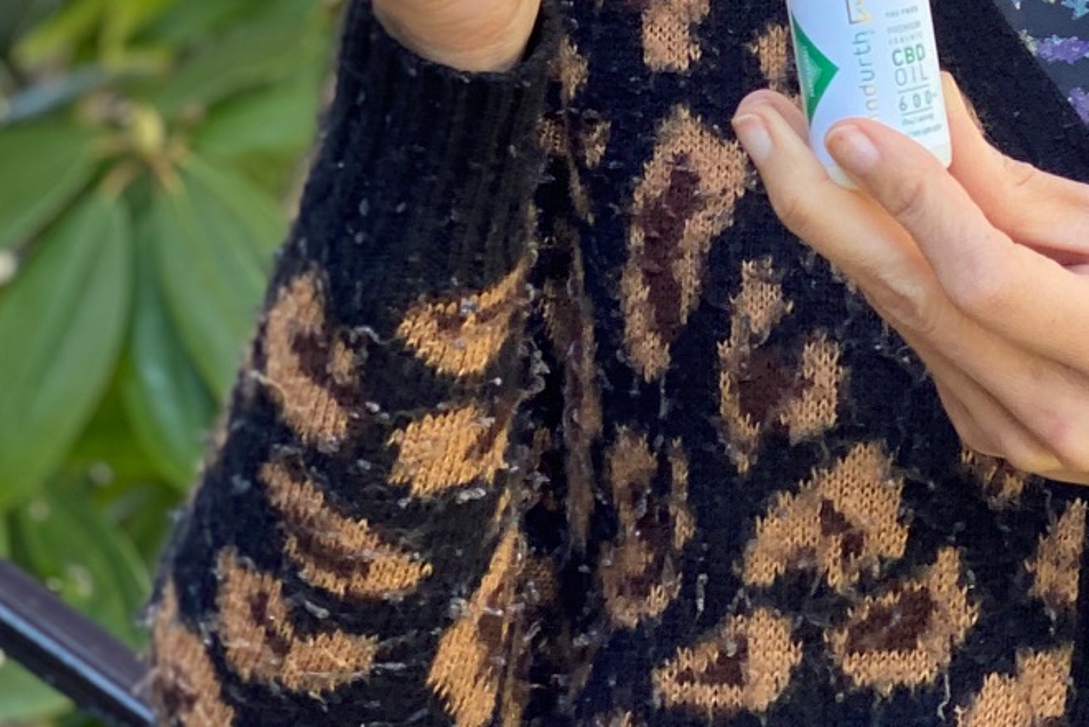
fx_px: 4992
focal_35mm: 165
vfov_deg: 8.1
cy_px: -537
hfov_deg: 12.4
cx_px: 898
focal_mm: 6
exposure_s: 1/122
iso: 32
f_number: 2
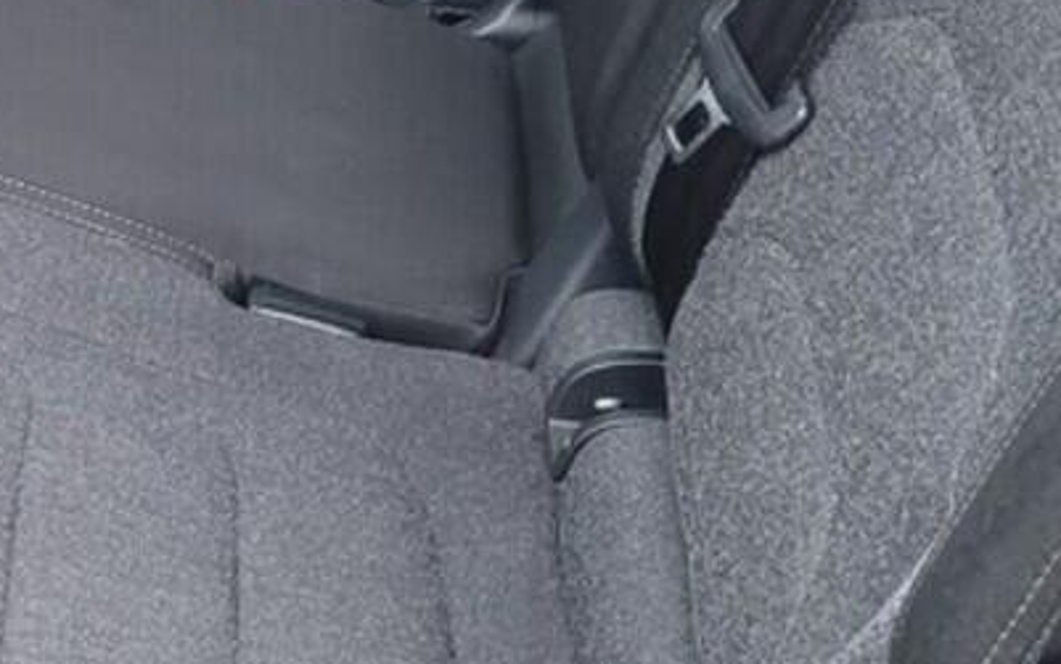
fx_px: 2864
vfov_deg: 12.8
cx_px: -40
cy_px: -175
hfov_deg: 20.2
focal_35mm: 99
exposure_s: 1/33
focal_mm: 5.4
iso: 640
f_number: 1.8
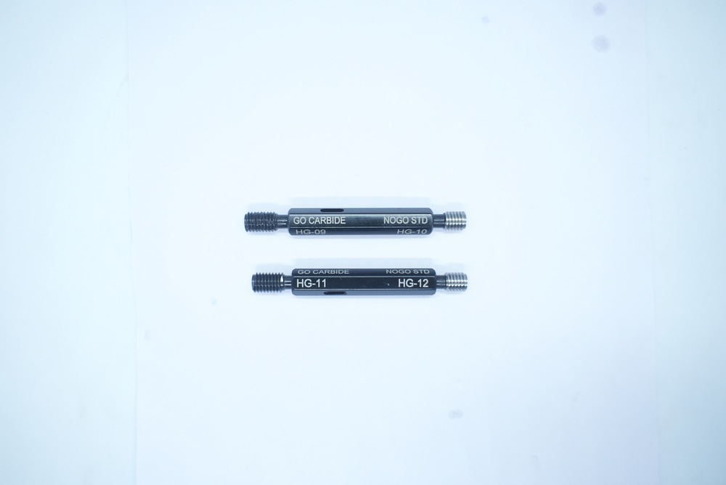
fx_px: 484
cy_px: 242
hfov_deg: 73.7
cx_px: 363
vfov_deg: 53.2
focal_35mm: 24
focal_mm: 16
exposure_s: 1/60
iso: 320
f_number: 3.5
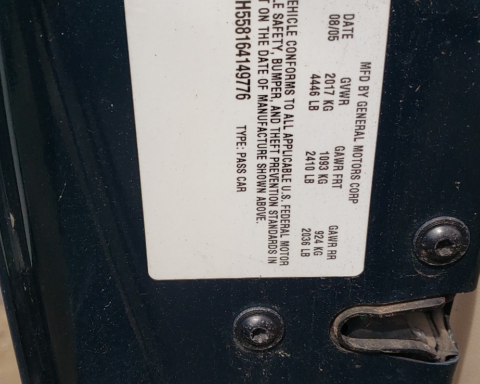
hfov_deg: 41.9
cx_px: 199
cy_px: 193
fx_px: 625
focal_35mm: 44
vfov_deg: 34.1
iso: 50
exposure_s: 1/2000
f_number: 1.5
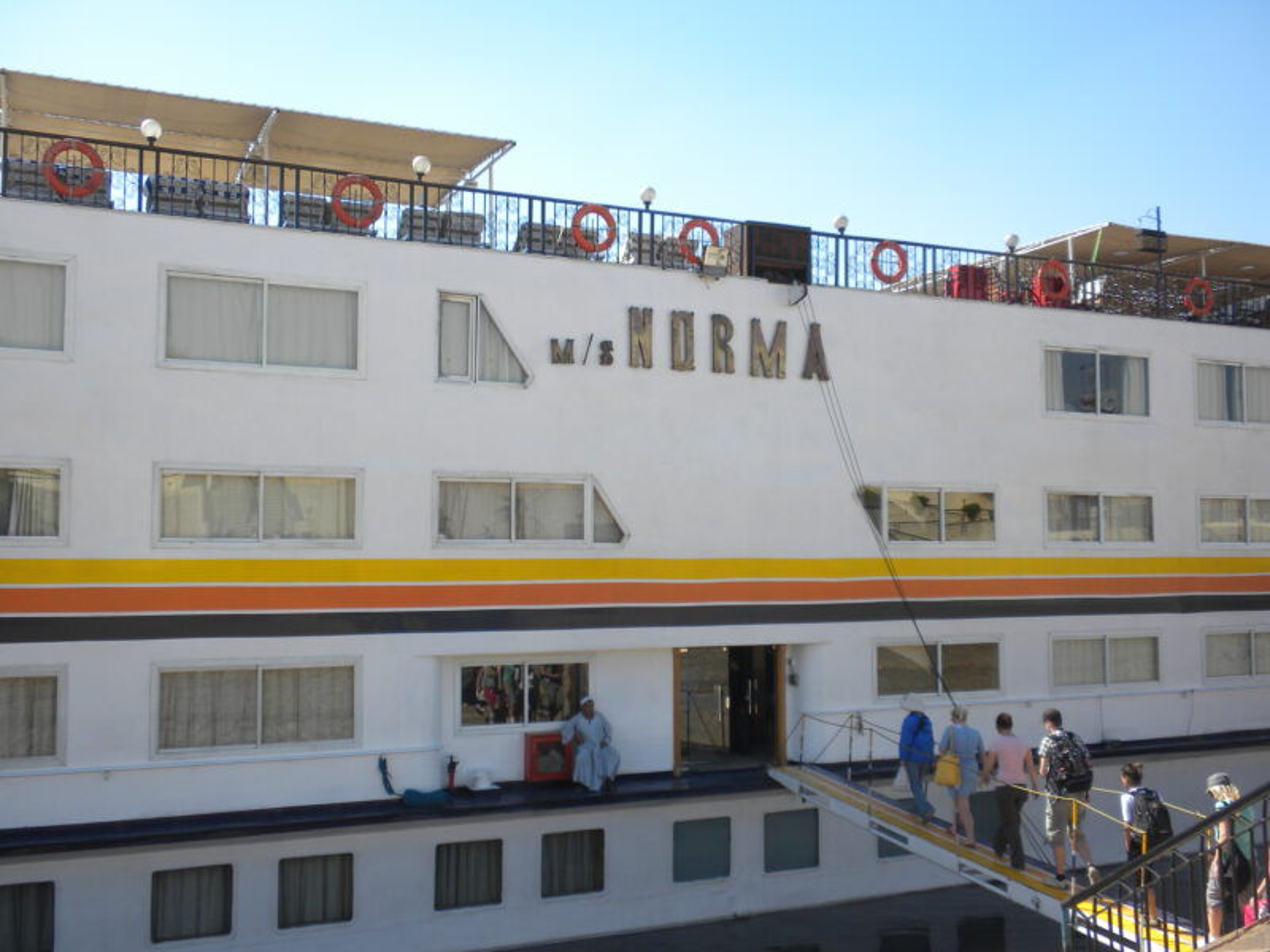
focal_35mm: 37
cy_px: 476
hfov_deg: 50.1
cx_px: 635
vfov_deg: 38.7
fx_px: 1357
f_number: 3.5
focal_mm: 6.6
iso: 64
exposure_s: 1/452
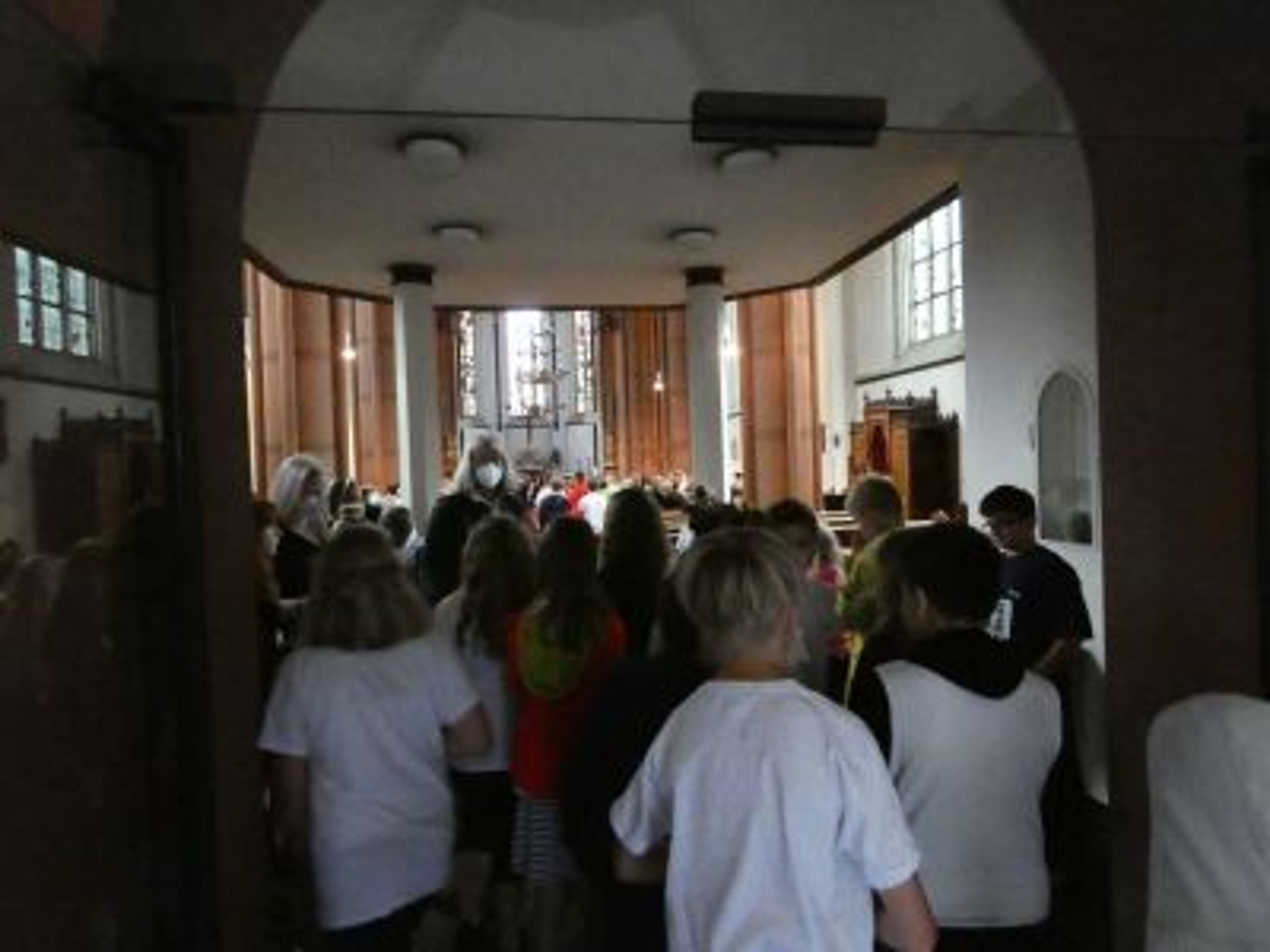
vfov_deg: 66.0
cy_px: 476
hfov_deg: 81.7
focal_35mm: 20
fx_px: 734
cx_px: 635
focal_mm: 3.6
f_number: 2.8
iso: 3200
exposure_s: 1/40
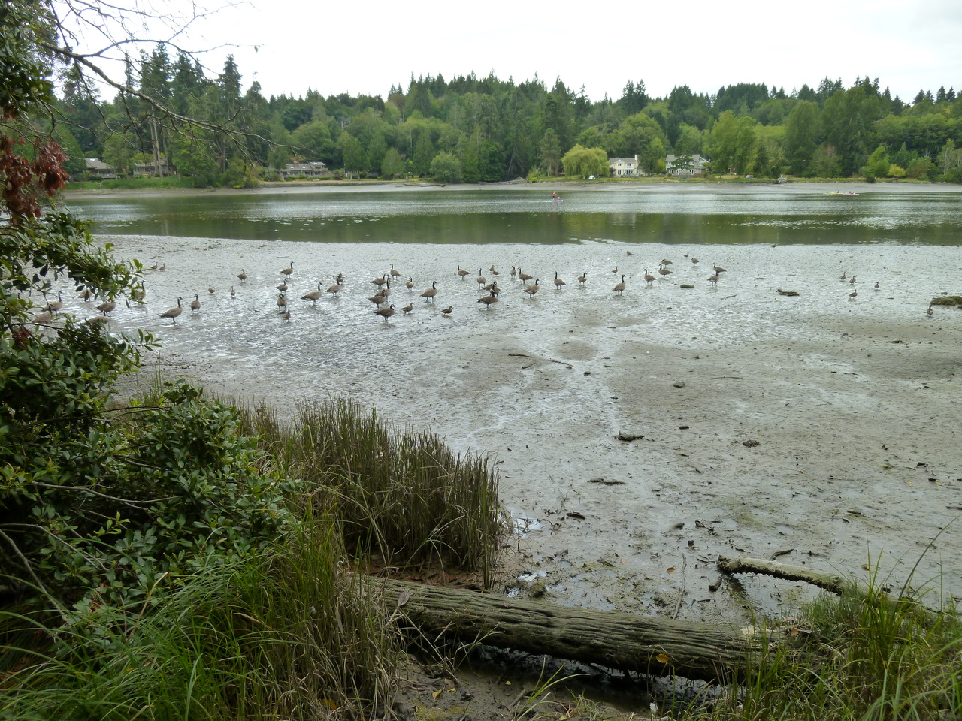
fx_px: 695
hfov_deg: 69.4
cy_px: 360
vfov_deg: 54.9
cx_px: 481
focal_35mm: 25
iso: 125
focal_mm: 4.5
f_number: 3.3
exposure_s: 1/125
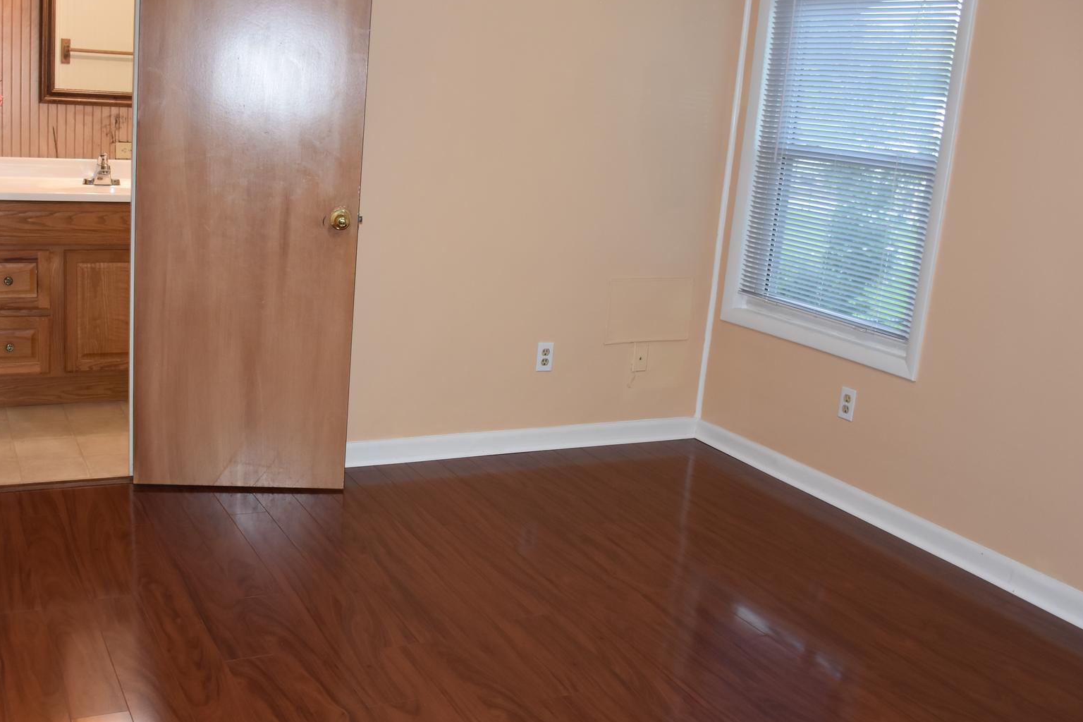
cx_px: 448
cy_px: 384
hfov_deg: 52.9
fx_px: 1083
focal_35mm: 36
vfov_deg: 36.9
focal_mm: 18
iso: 640
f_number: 3.5
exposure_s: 1/60
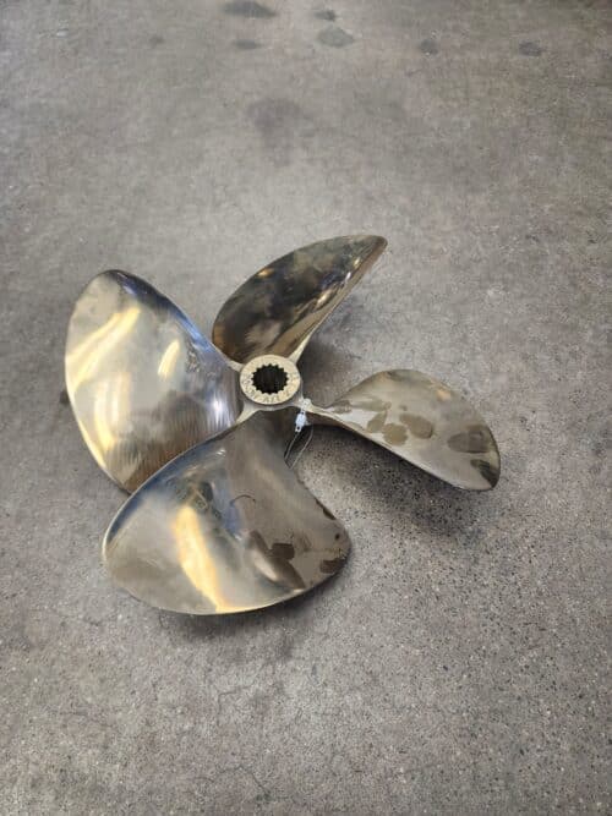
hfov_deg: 58.9
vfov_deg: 73.9
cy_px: 408
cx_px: 306
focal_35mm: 23
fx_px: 542
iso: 250
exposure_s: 1/120
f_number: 1.8
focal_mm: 6.4
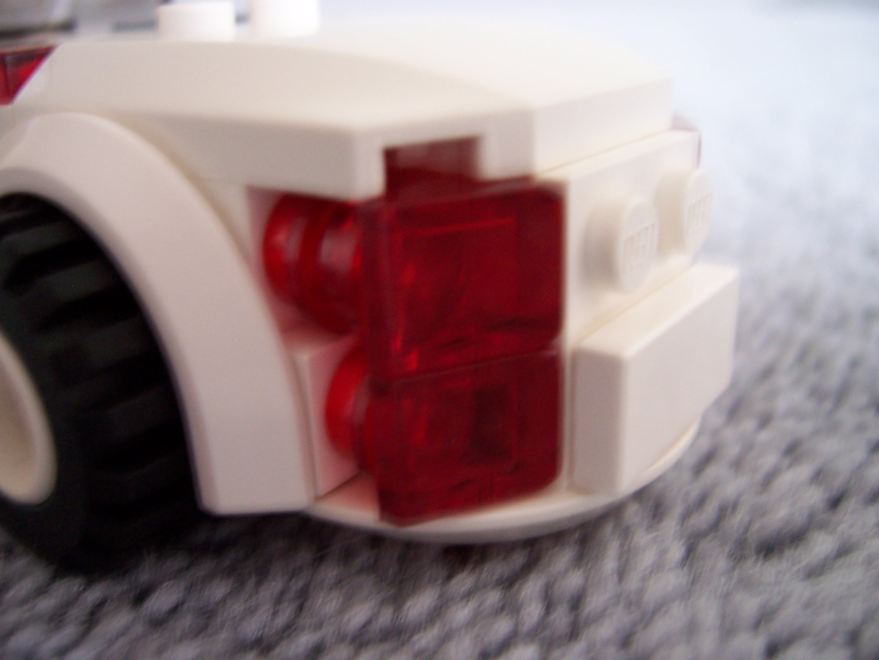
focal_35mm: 36
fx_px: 914
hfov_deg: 51.4
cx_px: 440
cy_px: 330
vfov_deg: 39.7
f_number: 3
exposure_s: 1/2
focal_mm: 6
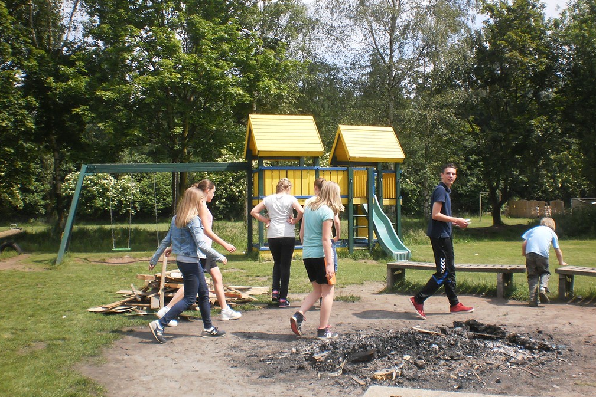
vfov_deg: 35.1
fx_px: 629
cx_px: 299
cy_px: 208
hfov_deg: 50.7
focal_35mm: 38
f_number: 4.6
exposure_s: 1/1000
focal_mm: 6.3
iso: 200
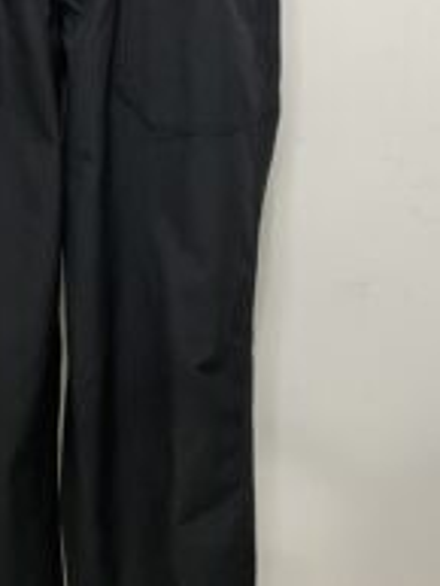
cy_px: 161
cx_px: 82
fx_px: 982
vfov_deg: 32.7
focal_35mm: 58
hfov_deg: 24.8
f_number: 1.8
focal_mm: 3.99
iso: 160
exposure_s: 1/50
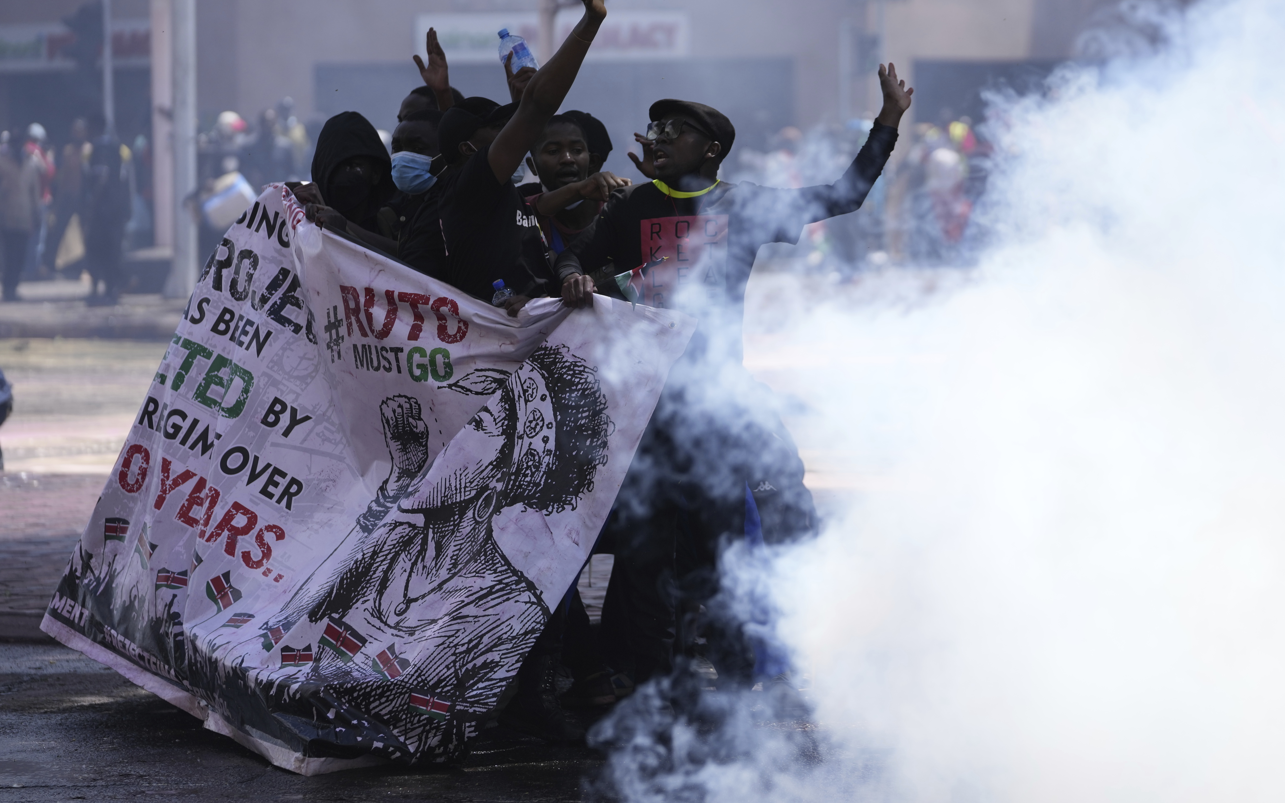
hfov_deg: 13.0
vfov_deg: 8.1
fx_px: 5638
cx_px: 712
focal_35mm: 161
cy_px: 367
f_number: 3.5
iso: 400
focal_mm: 132
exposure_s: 1/5000
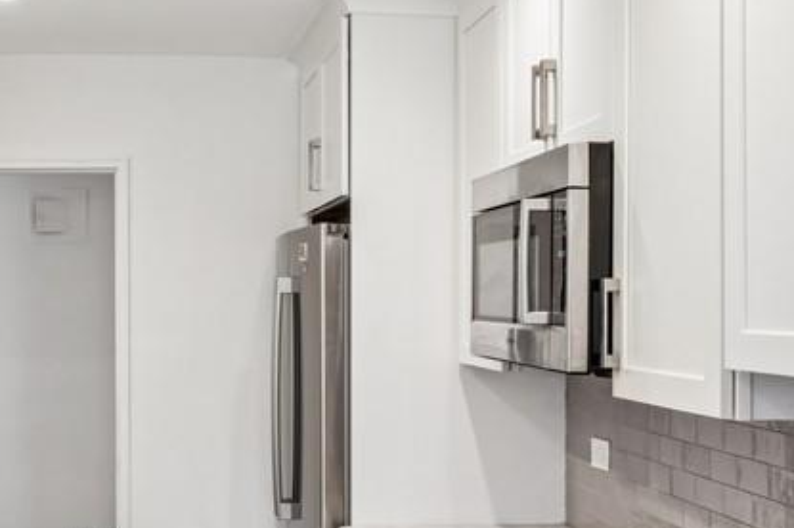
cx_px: 214
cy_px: 306
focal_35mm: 54
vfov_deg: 25.0
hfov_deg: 36.2
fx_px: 1190
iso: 100
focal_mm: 14
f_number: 11
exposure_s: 1/2
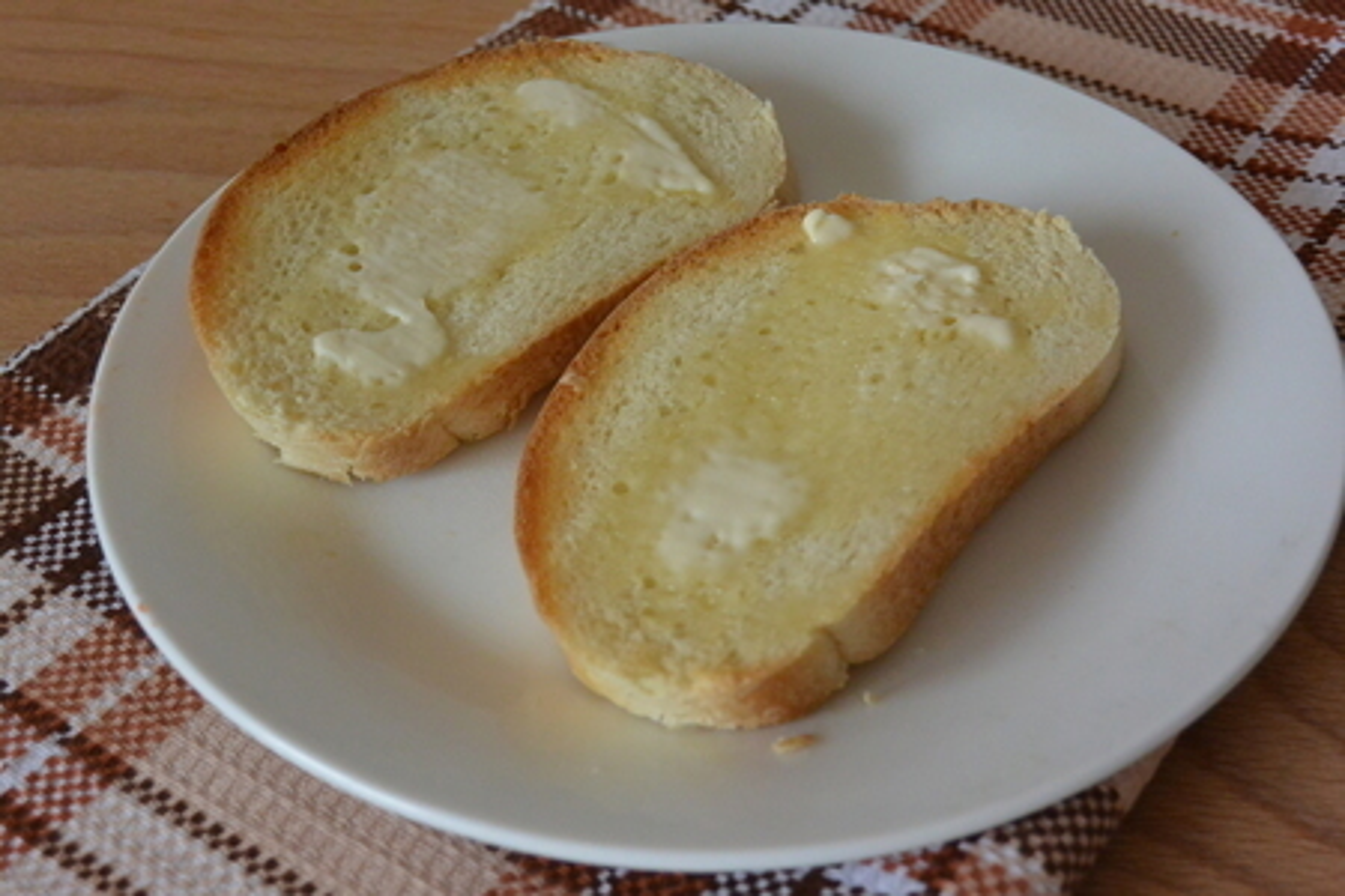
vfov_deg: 27.5
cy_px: 448
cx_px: 672
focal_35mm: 49
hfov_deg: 40.3
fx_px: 1831
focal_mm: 18.2
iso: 800
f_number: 4.5
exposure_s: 1/100
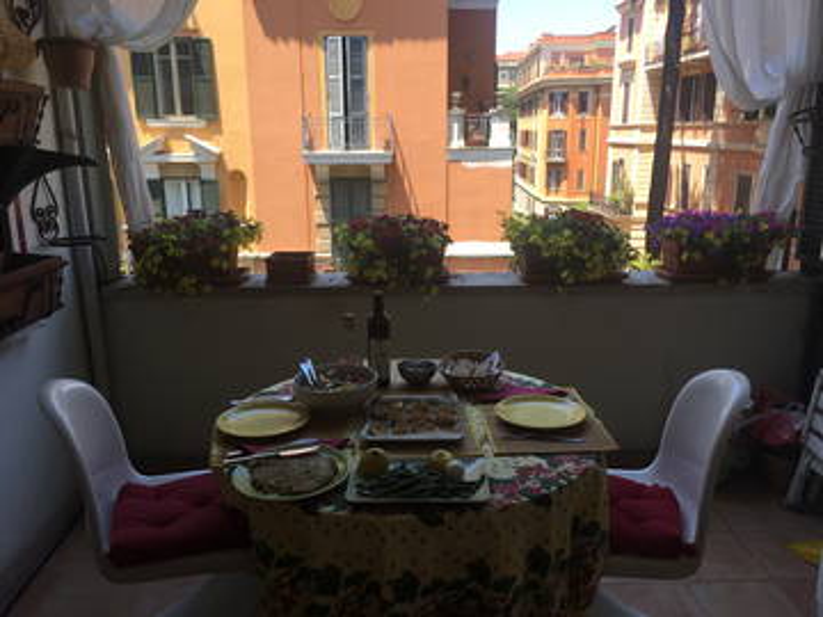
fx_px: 689
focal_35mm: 29
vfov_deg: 48.2
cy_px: 308
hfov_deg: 61.7
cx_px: 412
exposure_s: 1/386
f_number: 2.2
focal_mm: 4.15
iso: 25
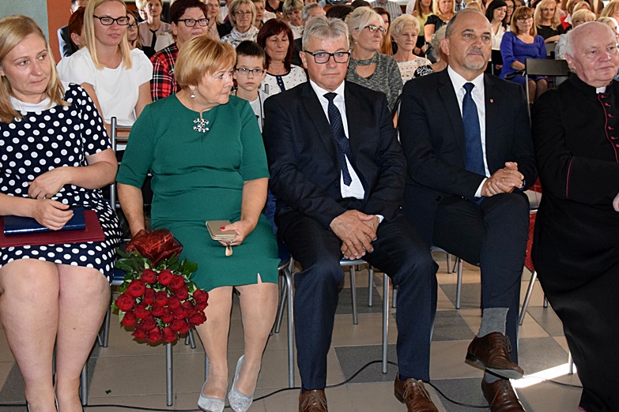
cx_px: 317
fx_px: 791
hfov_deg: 42.7
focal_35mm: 46
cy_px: 172
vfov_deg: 29.2
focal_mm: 24
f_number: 3.8
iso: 3200
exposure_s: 1/60
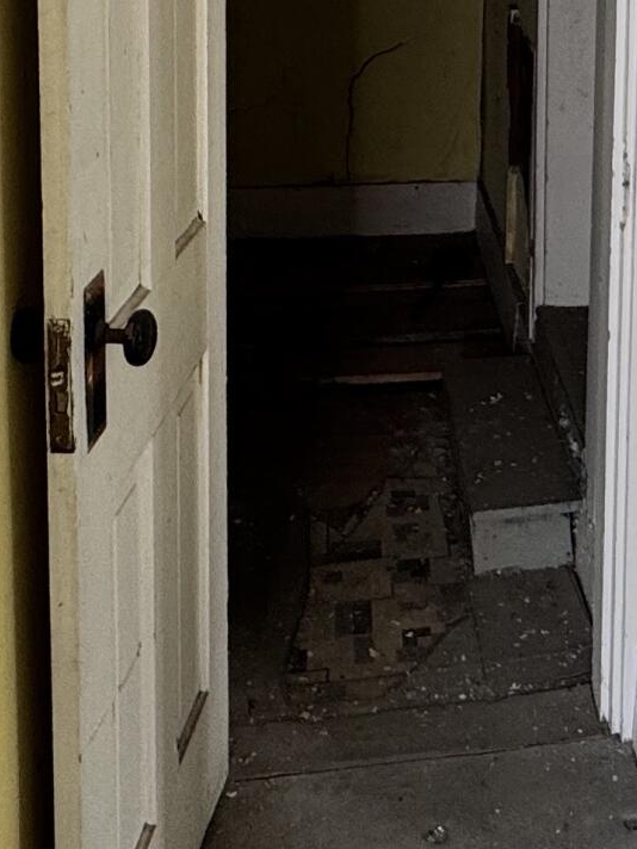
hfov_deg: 24.6
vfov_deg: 29.2
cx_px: 459
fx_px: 1448
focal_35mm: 59
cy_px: -109
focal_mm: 2.22
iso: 80
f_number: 2.2
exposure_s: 1/99
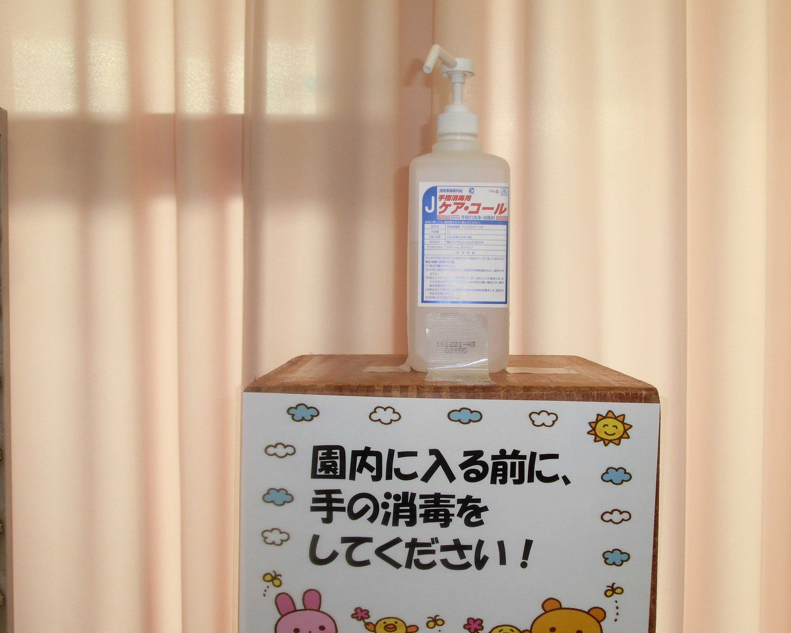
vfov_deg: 36.5
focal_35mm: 41
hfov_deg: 44.8
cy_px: 325
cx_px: 422
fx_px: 960
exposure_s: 1/60
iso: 100
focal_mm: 6.61
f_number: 3.9
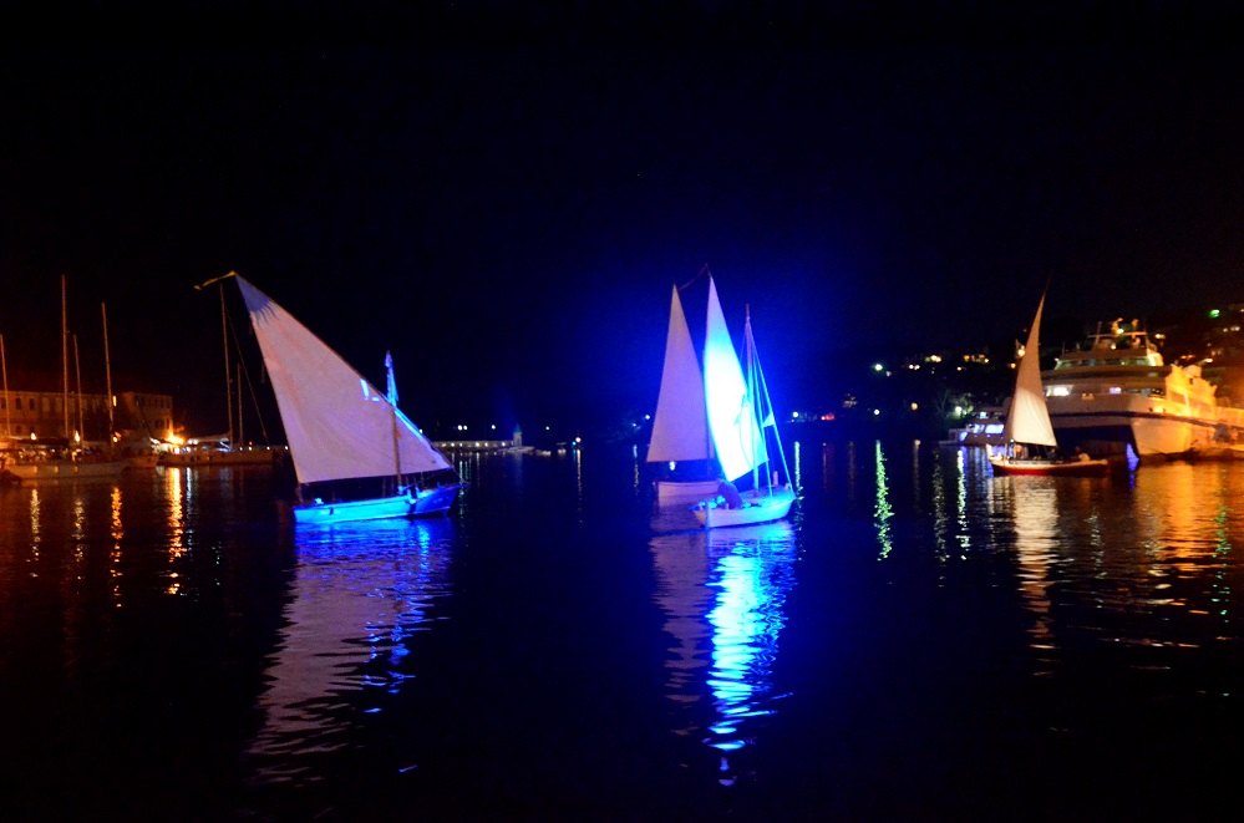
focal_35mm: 36
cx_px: 622
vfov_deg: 36.7
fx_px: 1241
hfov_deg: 53.2
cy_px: 412
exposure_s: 1/15
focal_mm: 24
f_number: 4
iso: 6400
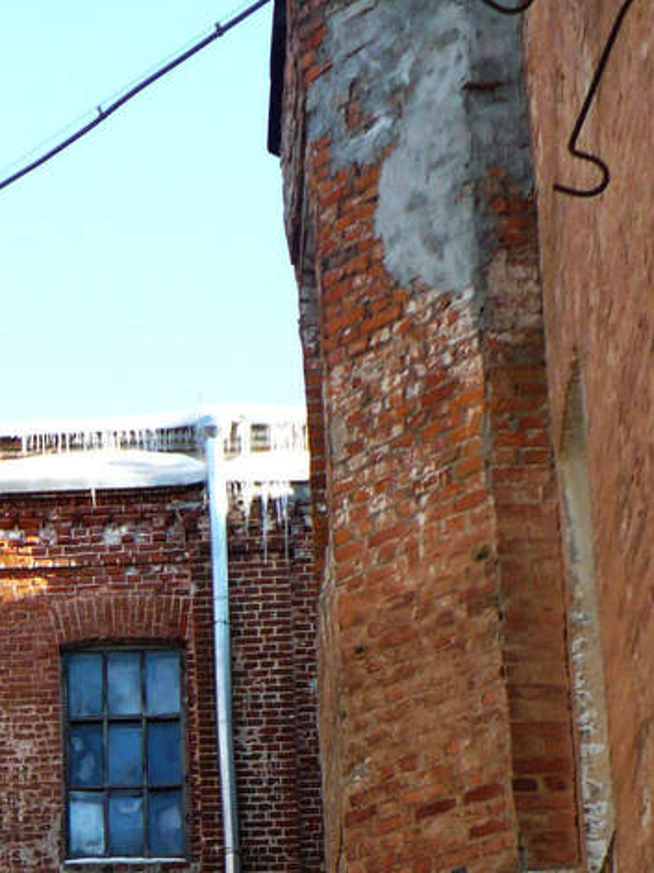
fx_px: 2772
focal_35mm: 110
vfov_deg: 17.1
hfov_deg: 12.9
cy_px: 1044
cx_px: -248
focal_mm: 6.1
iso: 100
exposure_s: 1/250
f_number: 2.8
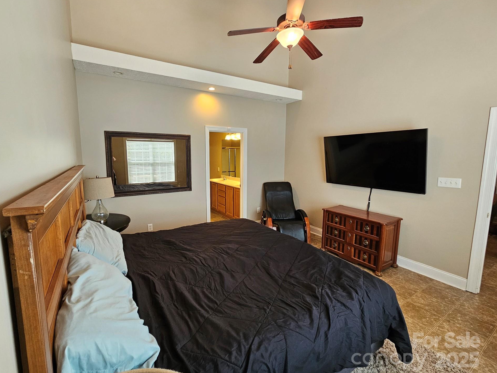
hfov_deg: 101.9
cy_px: 181
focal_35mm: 14
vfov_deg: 85.6
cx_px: 232
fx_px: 201
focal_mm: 2.2
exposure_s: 1/60
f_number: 2.2
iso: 160
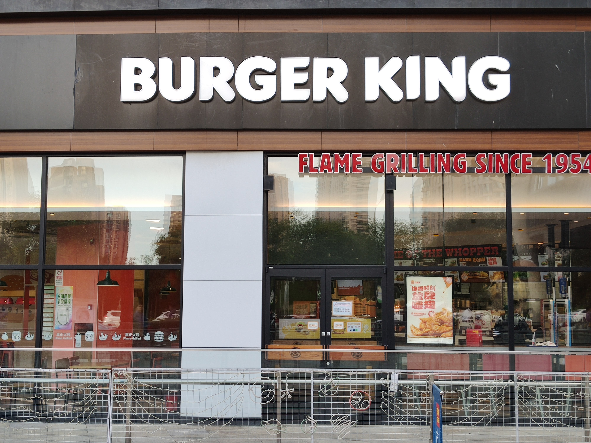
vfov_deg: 30.3
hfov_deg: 39.7
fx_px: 820
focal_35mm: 48
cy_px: 222
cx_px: 296
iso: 112
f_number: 1.75
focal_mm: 4.75
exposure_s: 1/122
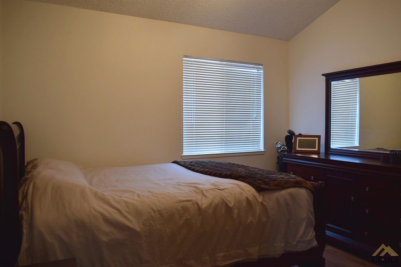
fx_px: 301
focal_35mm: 27
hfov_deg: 67.4
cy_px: 134
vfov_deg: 47.9
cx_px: 200
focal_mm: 18
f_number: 4
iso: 400
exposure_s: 1/60
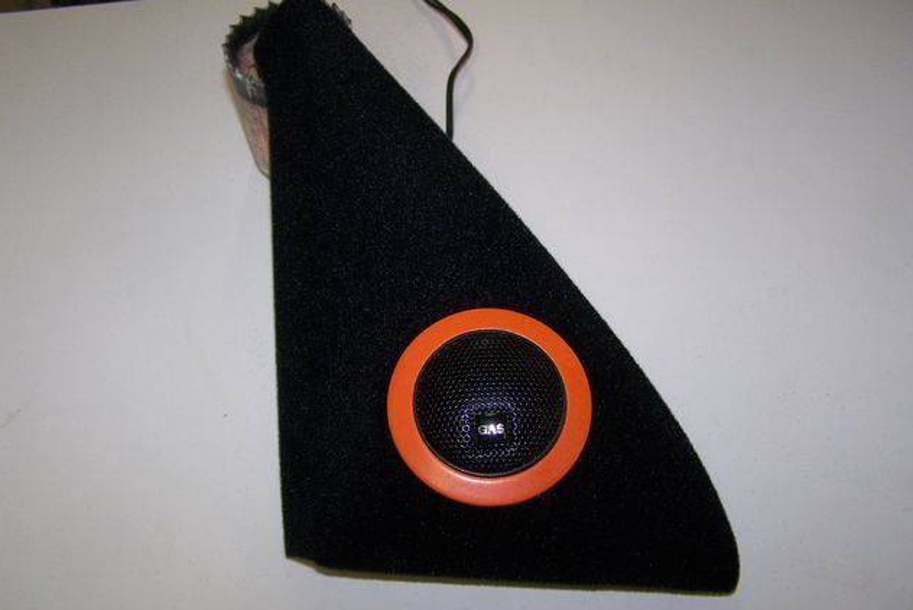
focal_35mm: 40
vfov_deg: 33.4
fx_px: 1015
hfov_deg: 48.4
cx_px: 454
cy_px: 324
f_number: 2.8
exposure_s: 1/60
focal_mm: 6.3
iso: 80
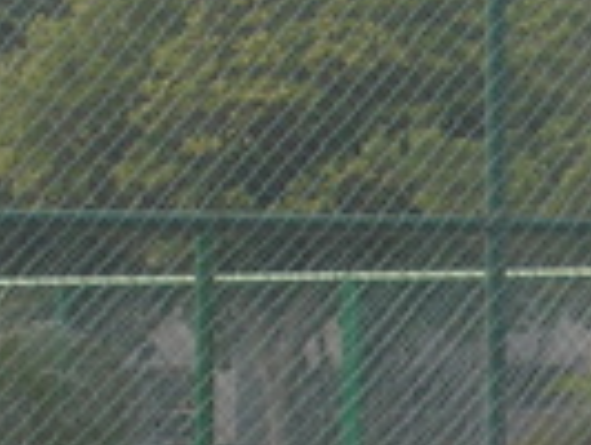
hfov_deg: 4.1
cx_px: 1200
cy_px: 436
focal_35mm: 474
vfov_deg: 3.1
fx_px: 8100
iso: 50
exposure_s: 1/91.6
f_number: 4.9
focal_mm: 16.2
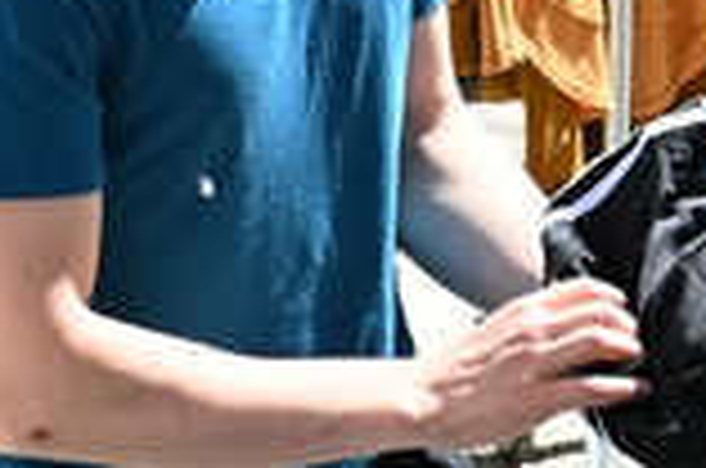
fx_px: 9453
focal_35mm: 483
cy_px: -14
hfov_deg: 4.3
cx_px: 243
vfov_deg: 2.8
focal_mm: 56
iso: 140
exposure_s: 1/250
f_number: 5.6
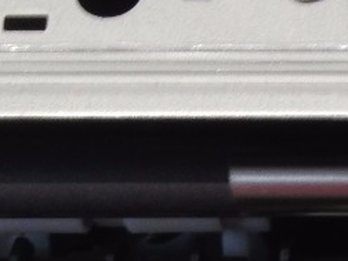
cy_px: 505
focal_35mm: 200
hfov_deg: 9.0
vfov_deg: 7.2
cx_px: 812
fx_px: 2011
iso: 50
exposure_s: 1/20
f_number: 2.4
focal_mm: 4.28
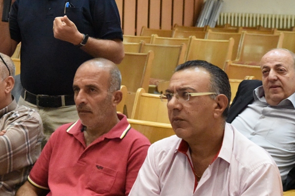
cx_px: 47
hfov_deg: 17.3
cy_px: 35
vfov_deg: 11.7
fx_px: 958
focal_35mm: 117
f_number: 7.1
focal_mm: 65
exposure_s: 1/200
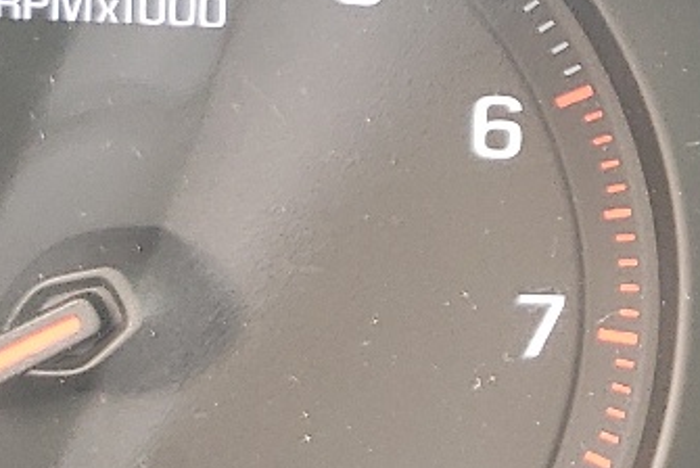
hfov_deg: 14.6
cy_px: 42
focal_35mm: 129
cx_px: 1099
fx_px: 2510
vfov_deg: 10.6
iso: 106
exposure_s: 1/50
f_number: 1.5
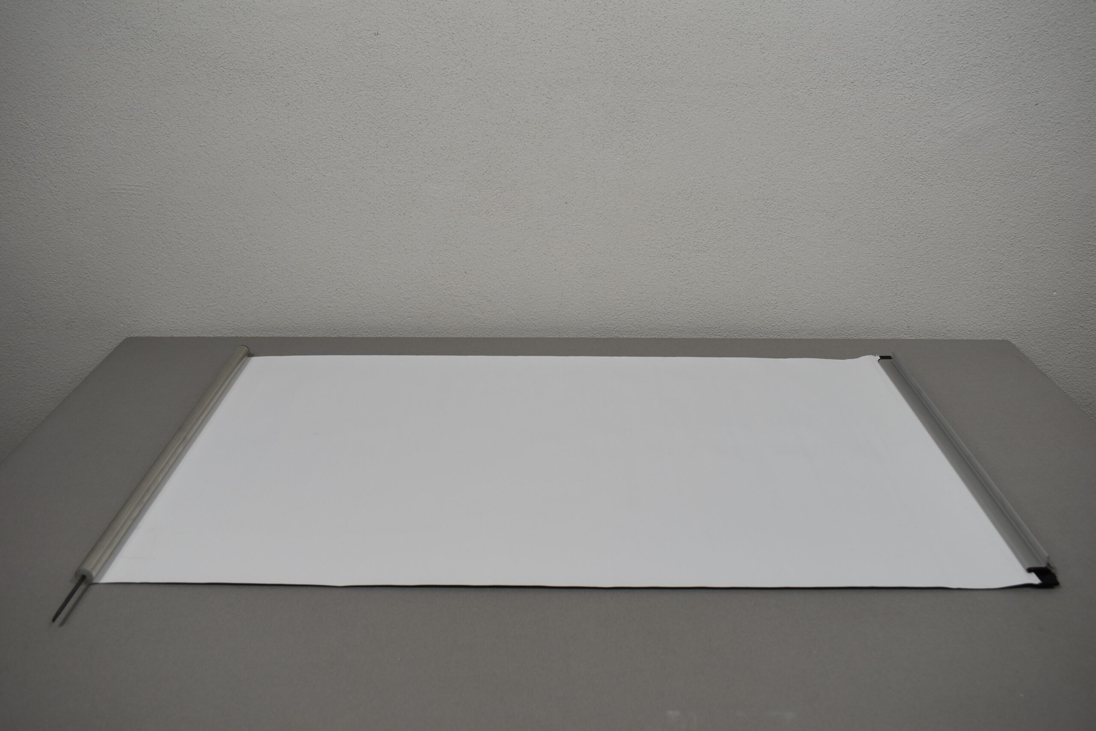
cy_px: 366
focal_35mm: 33
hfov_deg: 57.2
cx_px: 548
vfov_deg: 40.0
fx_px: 1005
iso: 250
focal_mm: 22
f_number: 5.6
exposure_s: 1/125
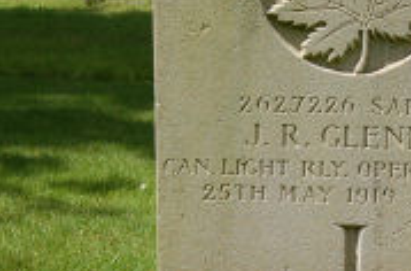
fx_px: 1490
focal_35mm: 131
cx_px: 356
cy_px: 138
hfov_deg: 15.5
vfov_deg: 10.4
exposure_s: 1/320
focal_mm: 26
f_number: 9
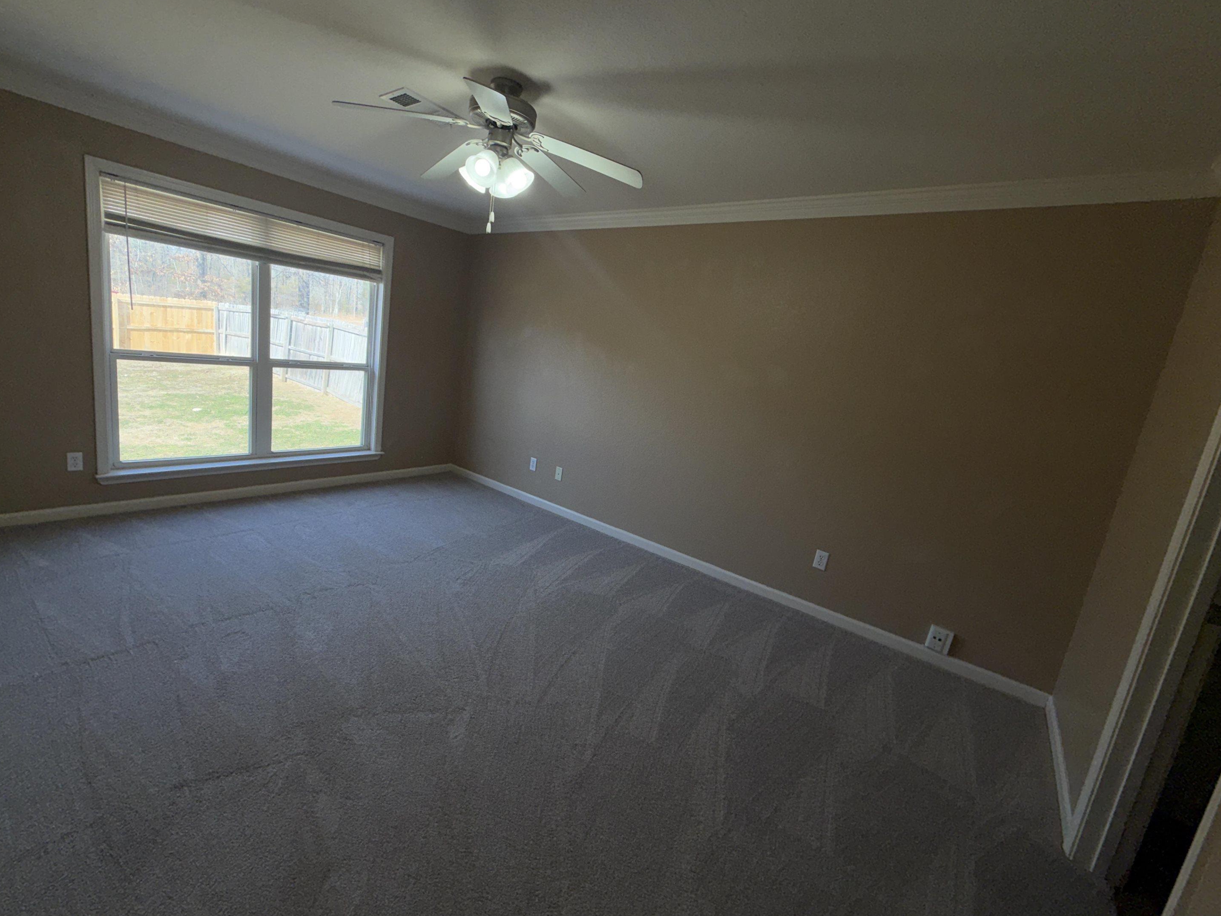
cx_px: 576
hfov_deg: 98.1
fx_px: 529
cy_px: 444
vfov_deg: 81.7
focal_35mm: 15
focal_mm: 2.22
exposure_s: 1/140
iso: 16
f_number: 2.2
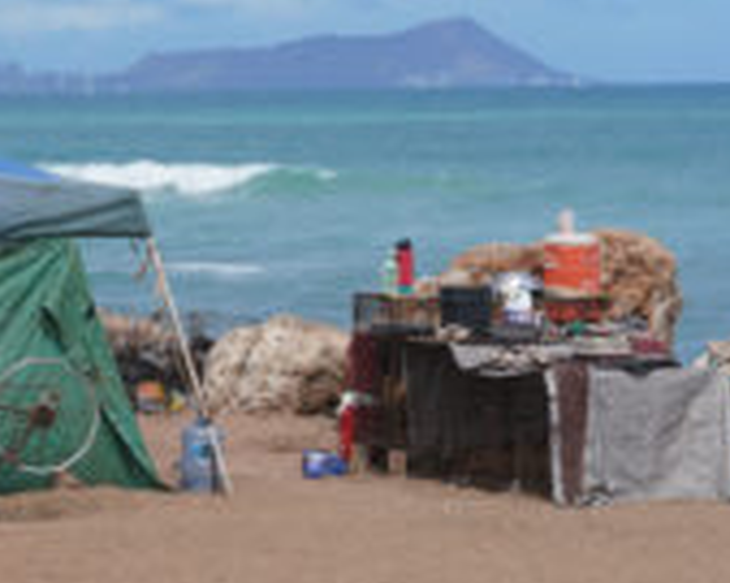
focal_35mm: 358
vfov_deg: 4.3
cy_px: 227
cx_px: 302
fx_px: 7730
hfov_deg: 5.4
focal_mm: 161
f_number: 8
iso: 400
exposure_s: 1/1600
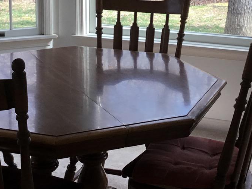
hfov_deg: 20.9
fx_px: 685
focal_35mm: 94
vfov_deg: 15.3
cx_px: 130
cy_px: -18
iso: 25
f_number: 2.4
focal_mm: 3.3
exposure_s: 1/134
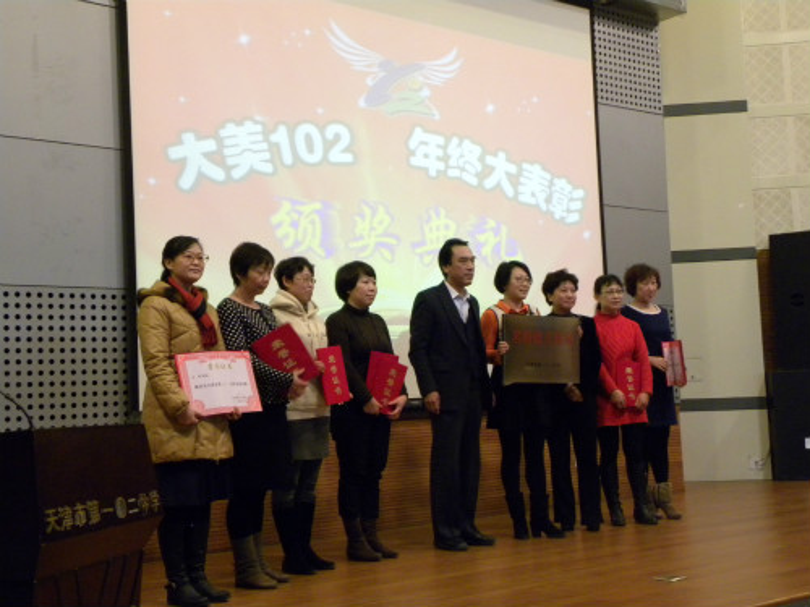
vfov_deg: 28.0
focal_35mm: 52
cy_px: 304
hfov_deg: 36.8
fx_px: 1217
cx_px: 405
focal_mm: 9.2
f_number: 3.5
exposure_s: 1/14.5
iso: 400
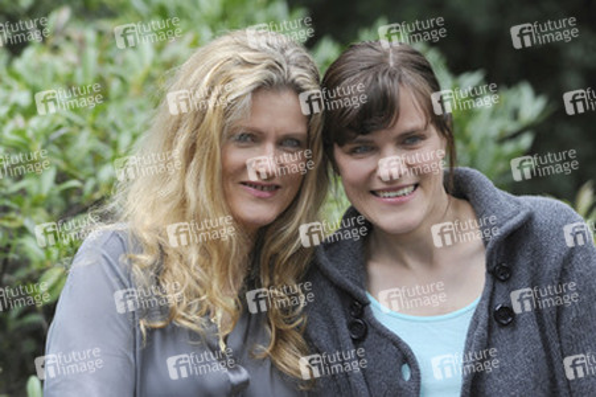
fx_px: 3474
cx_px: 298
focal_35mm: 210
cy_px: 198
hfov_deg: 9.8
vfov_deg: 6.5
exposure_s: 1/250
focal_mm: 210
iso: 800
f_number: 8
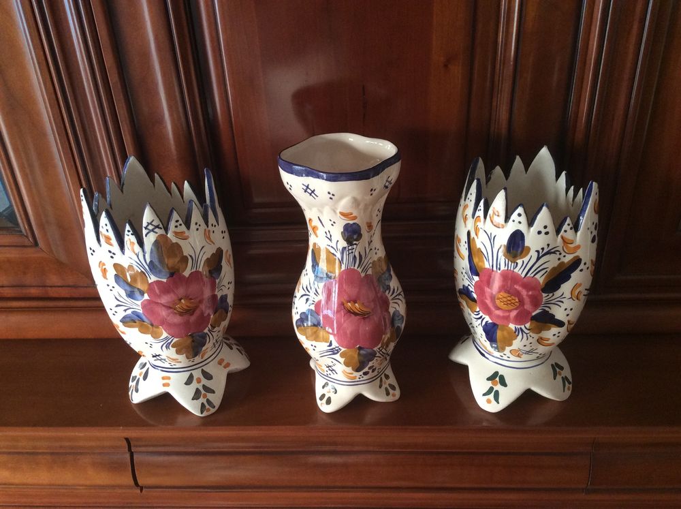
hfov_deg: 56.9
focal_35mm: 32
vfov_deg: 44.1
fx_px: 629
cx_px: 340
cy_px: 254
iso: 125
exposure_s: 1/25
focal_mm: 3.3
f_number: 2.4
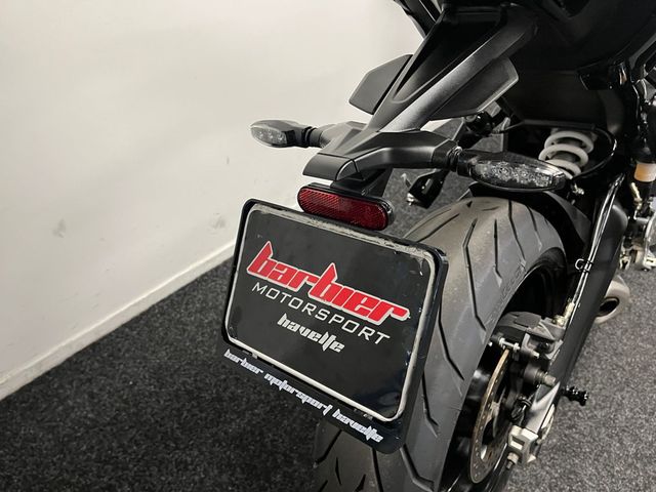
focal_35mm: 26
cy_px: 246
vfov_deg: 53.1
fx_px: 493
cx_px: 328
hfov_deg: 67.3
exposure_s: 1/50
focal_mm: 5.1
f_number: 1.6
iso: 160
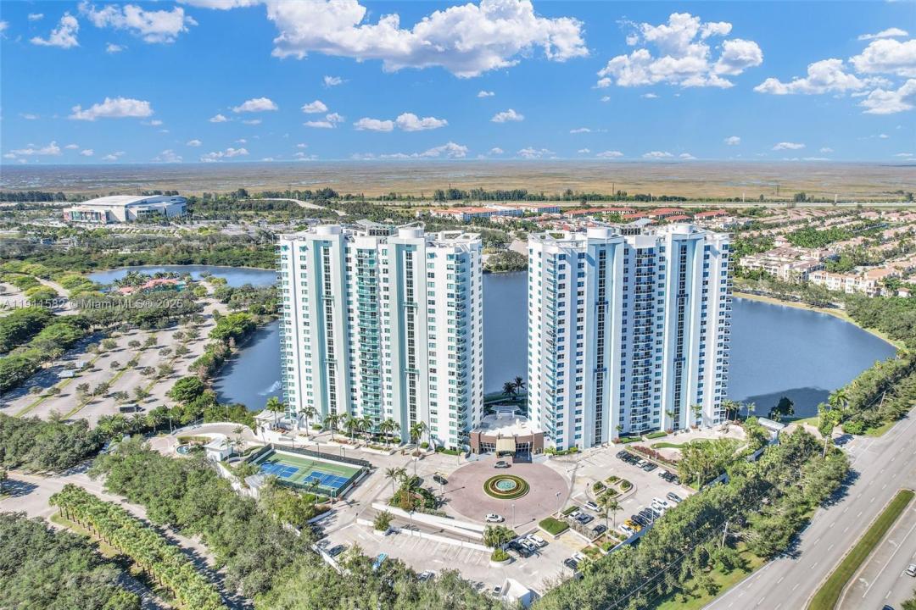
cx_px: 458
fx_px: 560
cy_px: 305
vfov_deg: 57.2
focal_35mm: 22
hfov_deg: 78.6
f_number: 2.8
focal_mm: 8.38
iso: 150
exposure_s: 1/2000
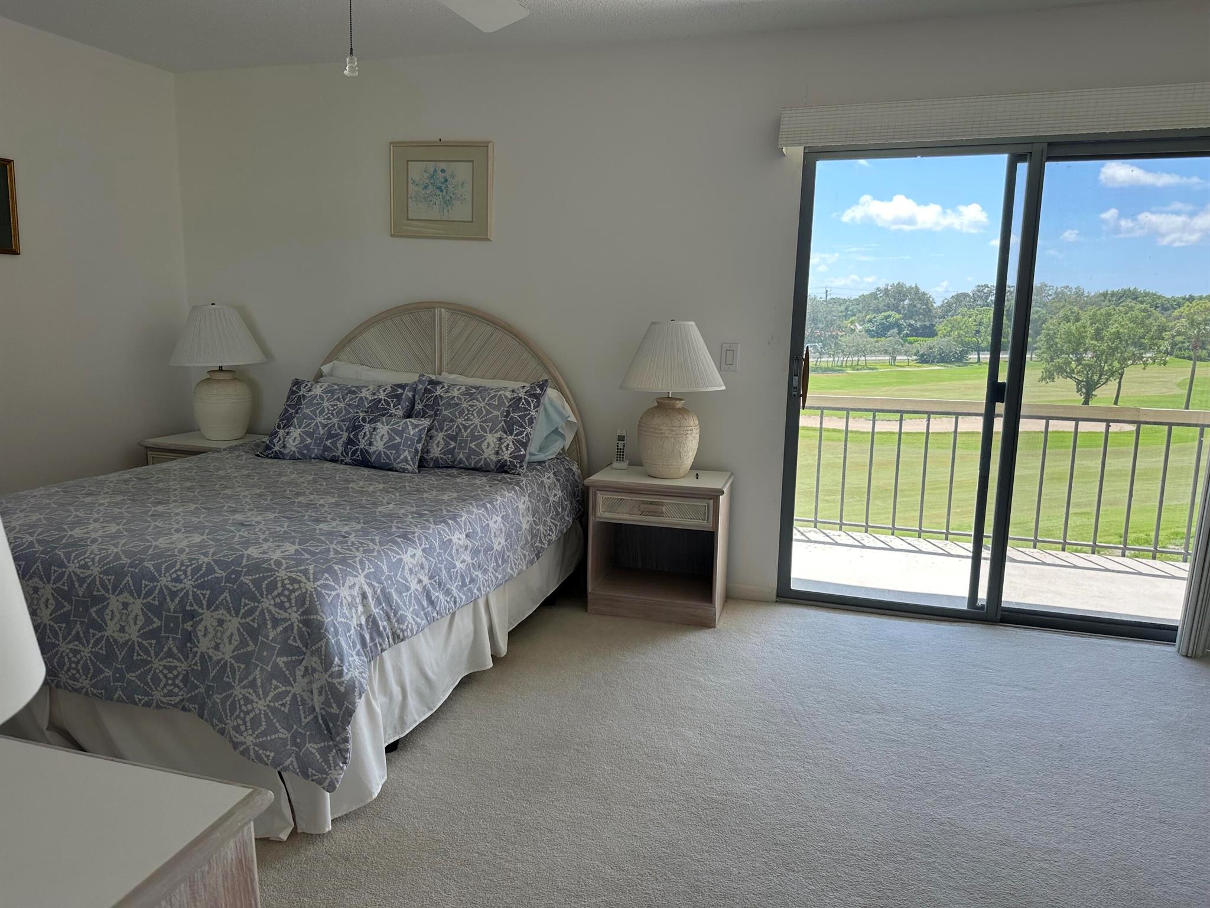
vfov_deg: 56.8
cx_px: 605
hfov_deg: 71.6
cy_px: 454
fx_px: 839
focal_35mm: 24
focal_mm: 6.86
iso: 80
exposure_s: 1/718
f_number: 1.78
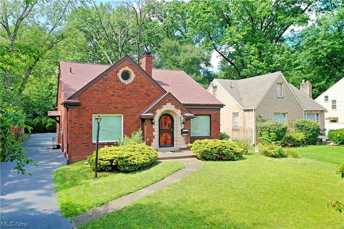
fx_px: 268
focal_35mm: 28
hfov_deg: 65.5
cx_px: 172
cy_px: 114
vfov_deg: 46.4
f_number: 3.5
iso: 100
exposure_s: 1/60
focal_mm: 10.26
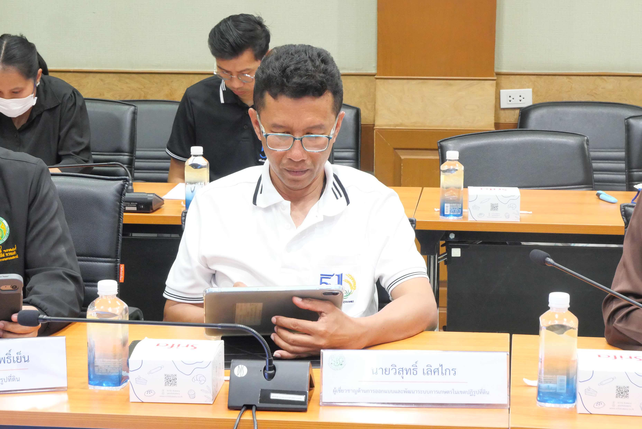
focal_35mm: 89
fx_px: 1588
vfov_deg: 15.4
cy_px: 214
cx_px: 321
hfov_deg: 22.9
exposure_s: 1/20
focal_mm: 43
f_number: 8
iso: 3200
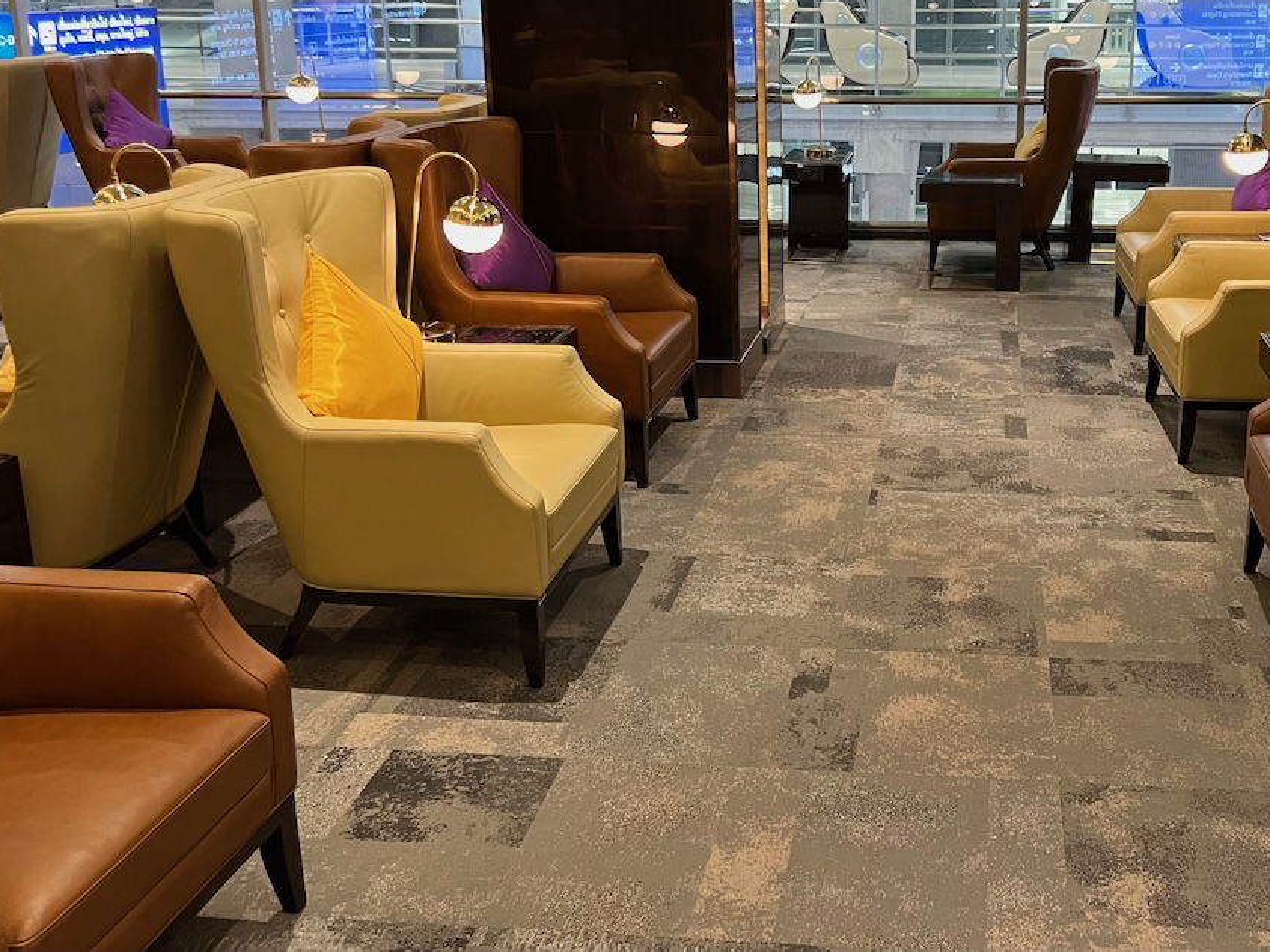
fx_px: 1357
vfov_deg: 38.0
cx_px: 874
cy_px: 276
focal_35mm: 37
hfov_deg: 49.0
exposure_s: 1/50
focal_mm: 5.7
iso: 320
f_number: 1.5
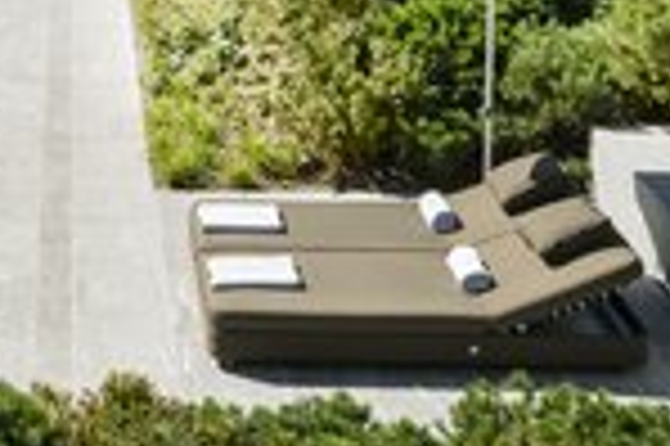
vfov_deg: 11.6
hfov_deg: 17.1
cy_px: -230
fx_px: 2101
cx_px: -180
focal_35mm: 113
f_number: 7.1
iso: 50
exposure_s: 1/320
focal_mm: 35
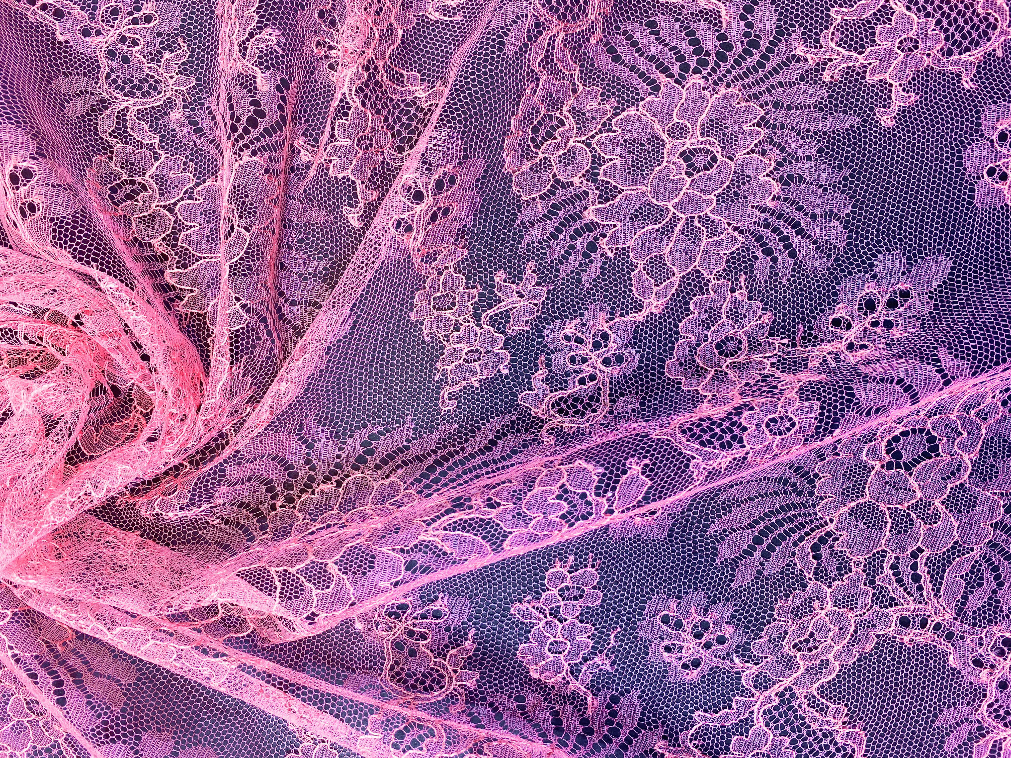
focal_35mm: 26
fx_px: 759
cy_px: 379
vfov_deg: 53.1
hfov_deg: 67.3
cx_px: 506
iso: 32
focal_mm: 4.25
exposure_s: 1/100
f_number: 1.8
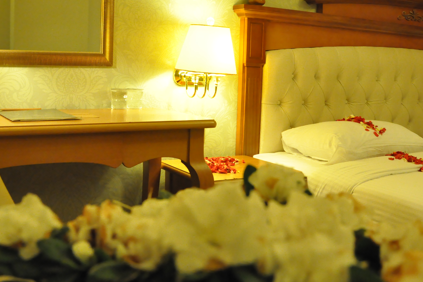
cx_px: 190
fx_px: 505
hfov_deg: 45.4
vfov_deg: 31.0
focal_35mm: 43
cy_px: 104
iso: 2500
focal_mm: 18
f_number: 5.6
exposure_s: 1/30
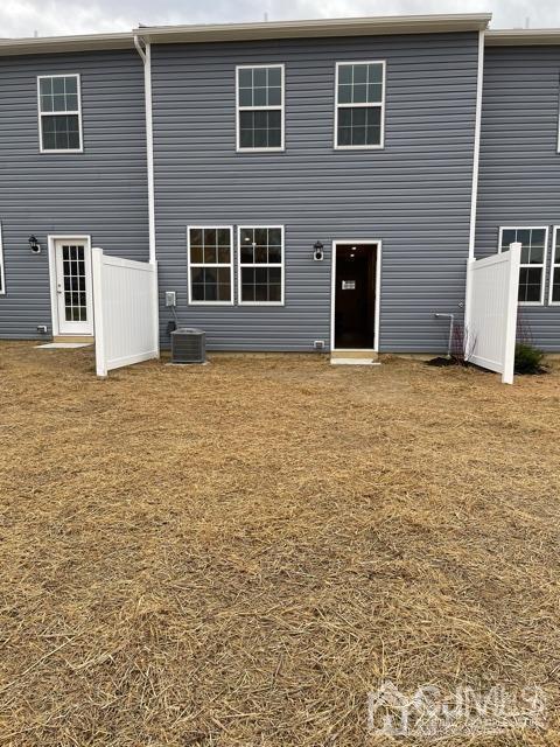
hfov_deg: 53.1
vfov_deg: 67.3
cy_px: 374
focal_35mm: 26
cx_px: 280
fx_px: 561
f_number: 1.6
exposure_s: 1/418
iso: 32
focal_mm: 5.1
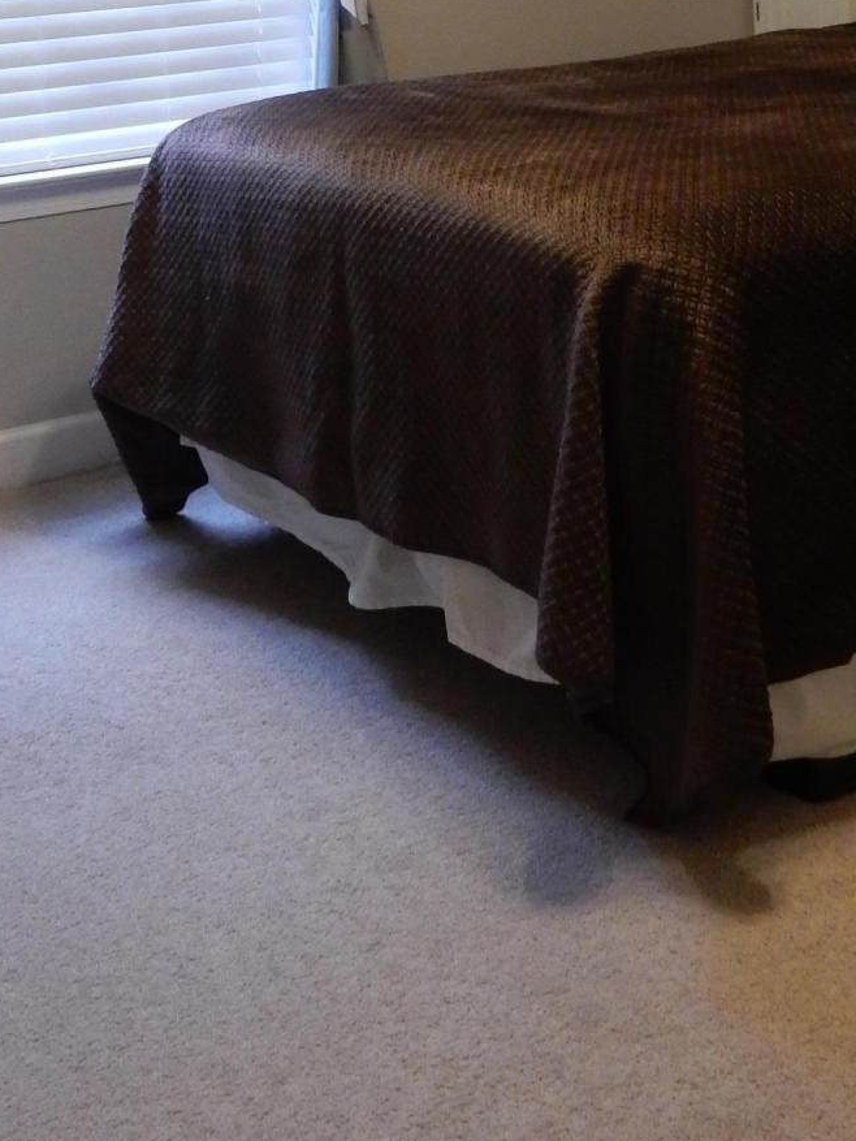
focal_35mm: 57
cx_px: 583
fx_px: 1879
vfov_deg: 31.0
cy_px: -29
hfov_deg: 25.5
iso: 400
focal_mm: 4.5
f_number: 3.7
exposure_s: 1/30
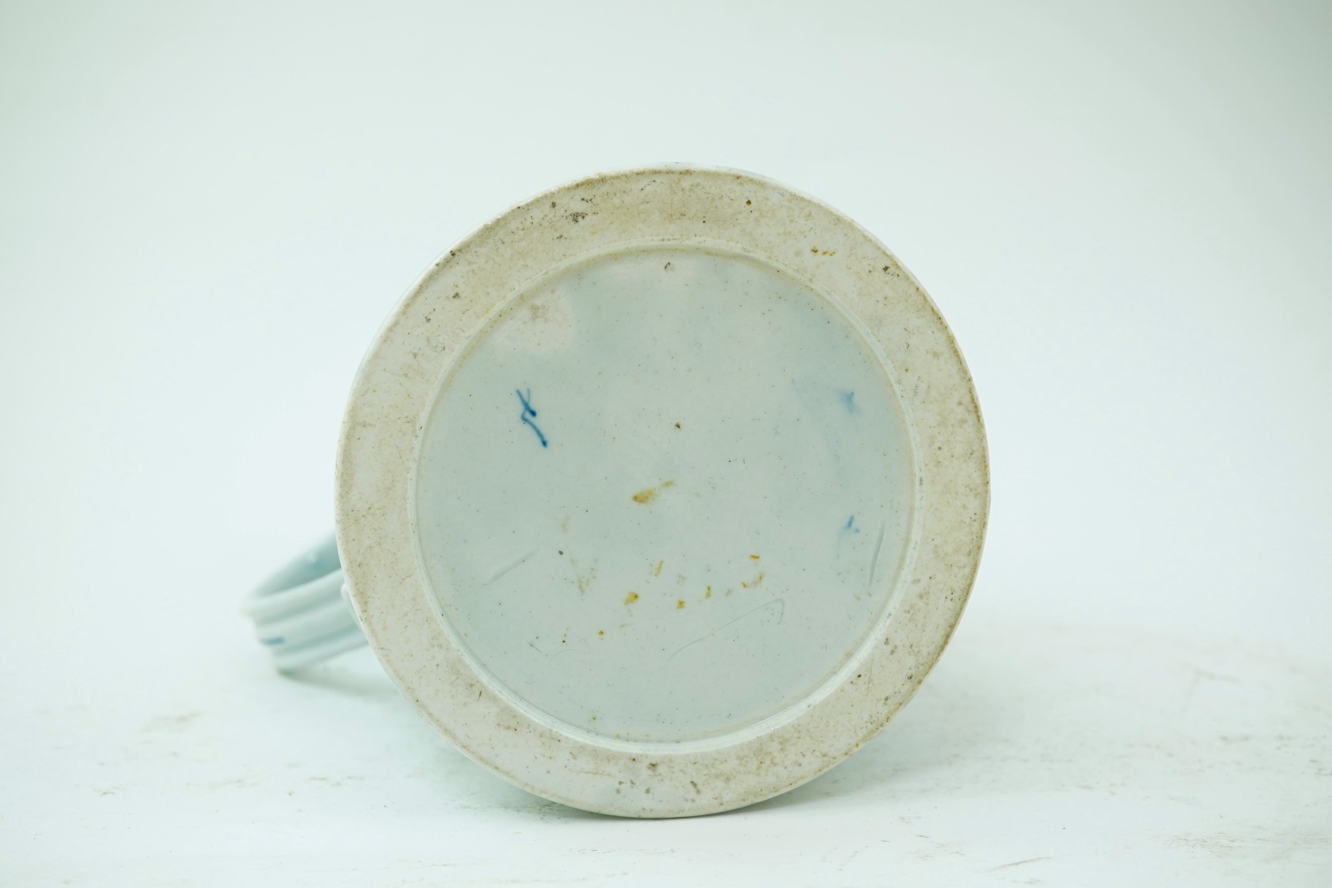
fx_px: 1665
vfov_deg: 29.9
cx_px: 666
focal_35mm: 45
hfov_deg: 43.6
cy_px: 444
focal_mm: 30
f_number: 9
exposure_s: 1/60
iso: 640
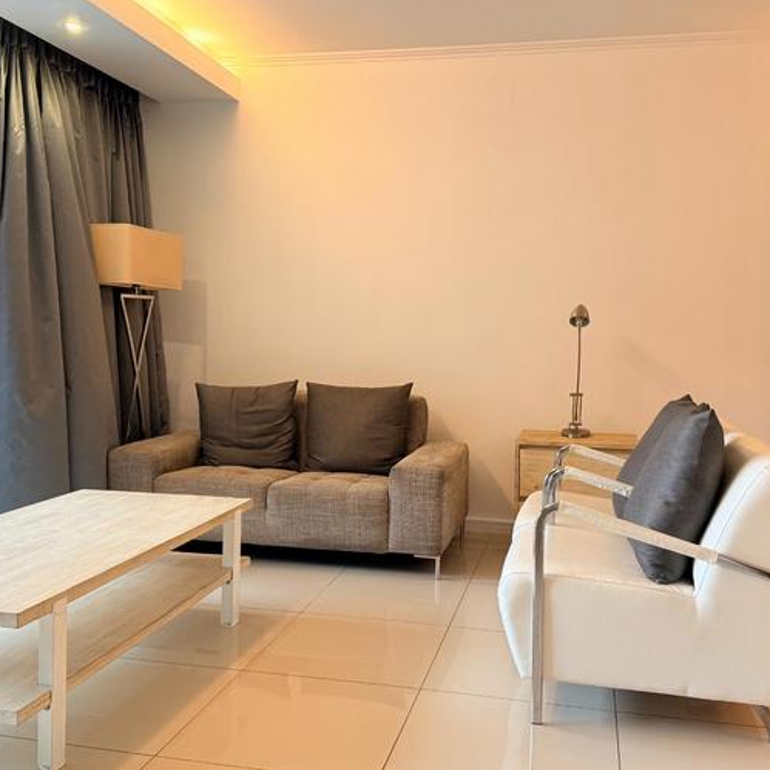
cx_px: 397
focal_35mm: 34
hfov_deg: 48.4
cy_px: 358
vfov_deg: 48.4
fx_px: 856
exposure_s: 1/50
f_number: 1.78
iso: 160
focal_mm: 6.76
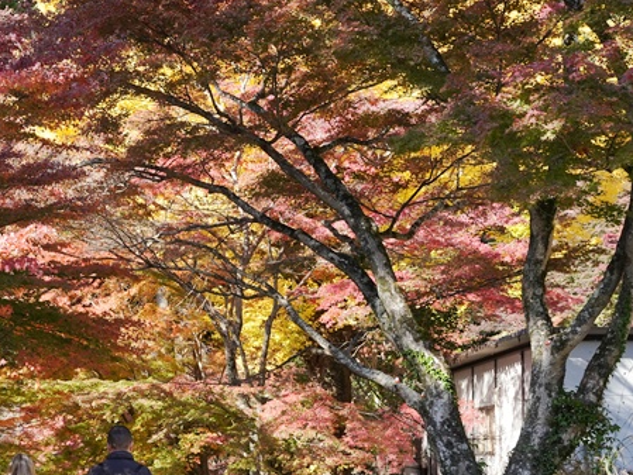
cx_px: 11
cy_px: 290
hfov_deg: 26.4
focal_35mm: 70
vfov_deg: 21.0
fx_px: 1280
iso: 1000
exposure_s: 1/400
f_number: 8
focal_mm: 31.9
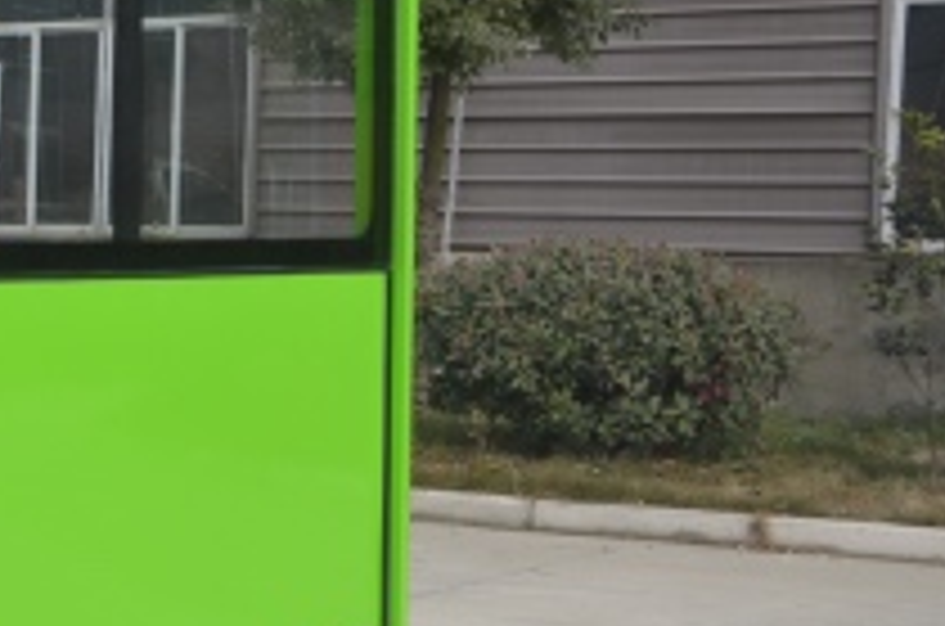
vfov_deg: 13.2
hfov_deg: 18.3
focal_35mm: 103
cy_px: 399
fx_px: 2698
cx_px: -338
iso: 100
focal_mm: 24
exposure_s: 1/125
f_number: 5.6
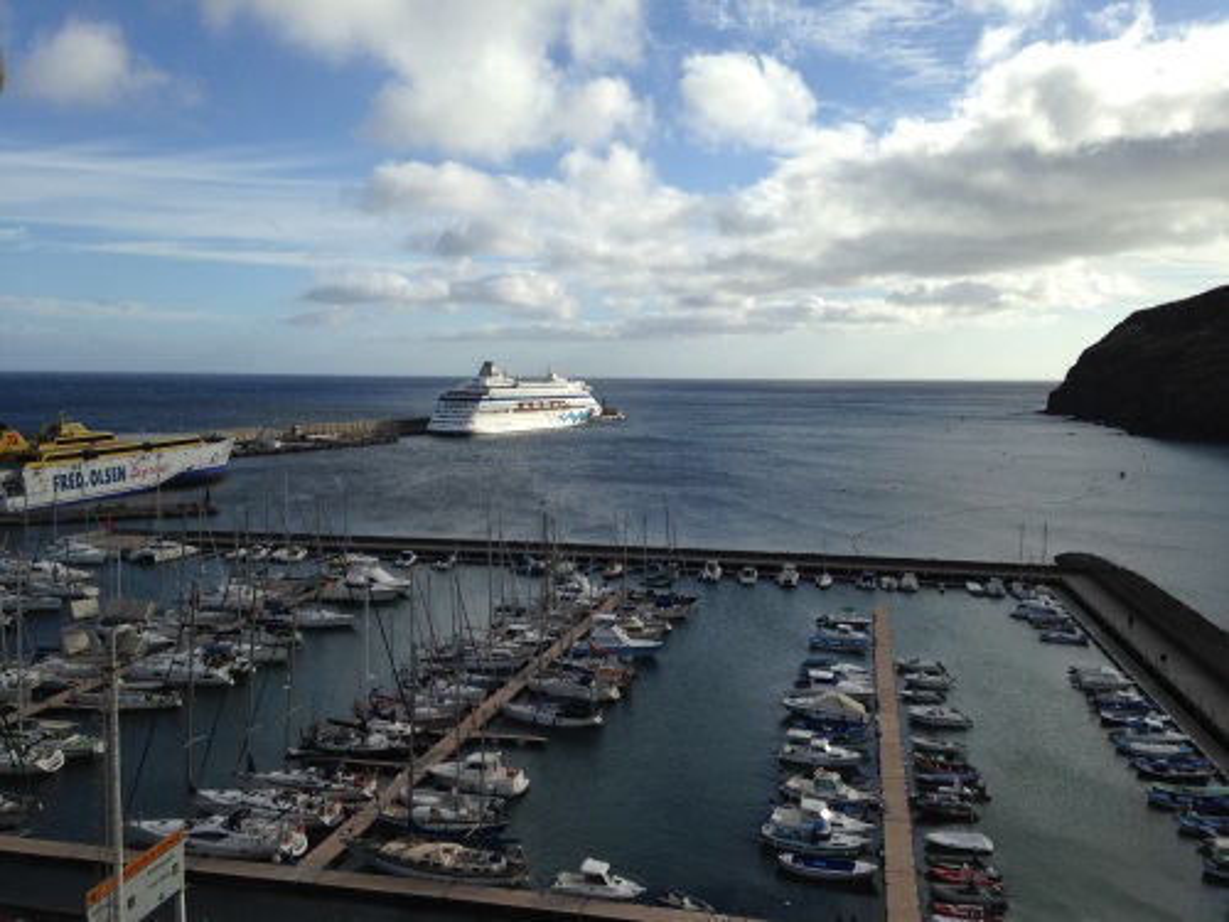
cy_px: 461
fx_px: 1172
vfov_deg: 42.9
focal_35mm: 33
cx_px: 614
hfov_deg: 55.4
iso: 50
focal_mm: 4.12
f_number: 2.4
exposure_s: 1/2262
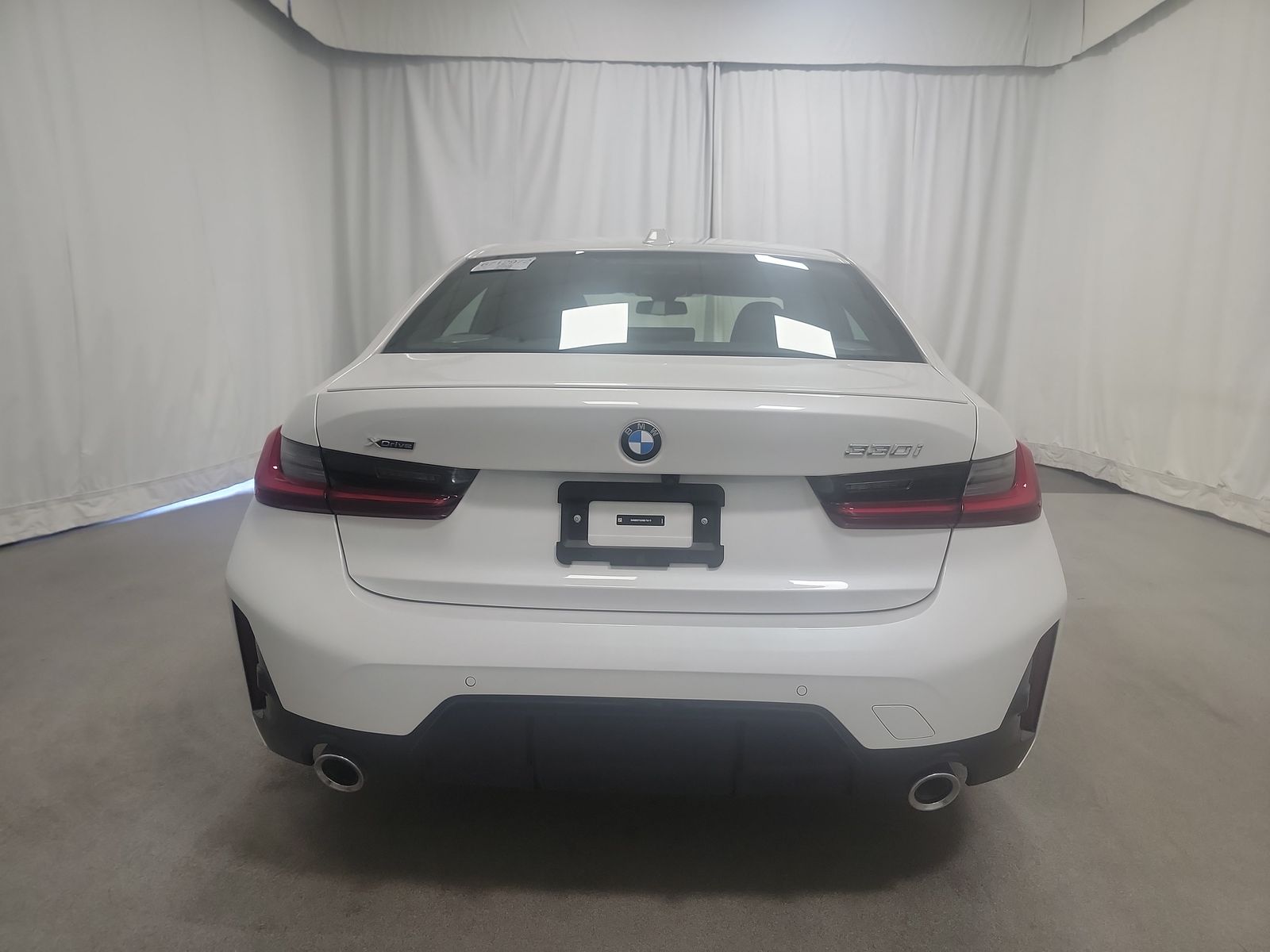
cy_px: 476
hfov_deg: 71.6
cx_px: 635
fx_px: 881
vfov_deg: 56.8
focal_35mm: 24
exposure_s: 1/59
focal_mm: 6.7
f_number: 1.8
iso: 181
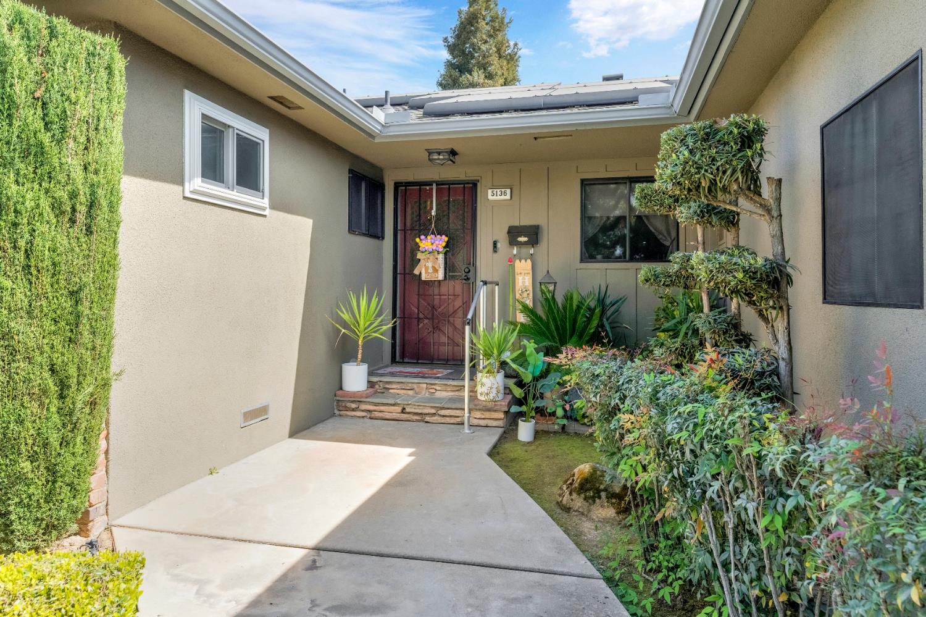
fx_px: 591
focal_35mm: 23
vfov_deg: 55.1
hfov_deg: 76.1
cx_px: 463
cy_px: 308
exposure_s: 1/400
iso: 640
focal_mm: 23
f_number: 7.1
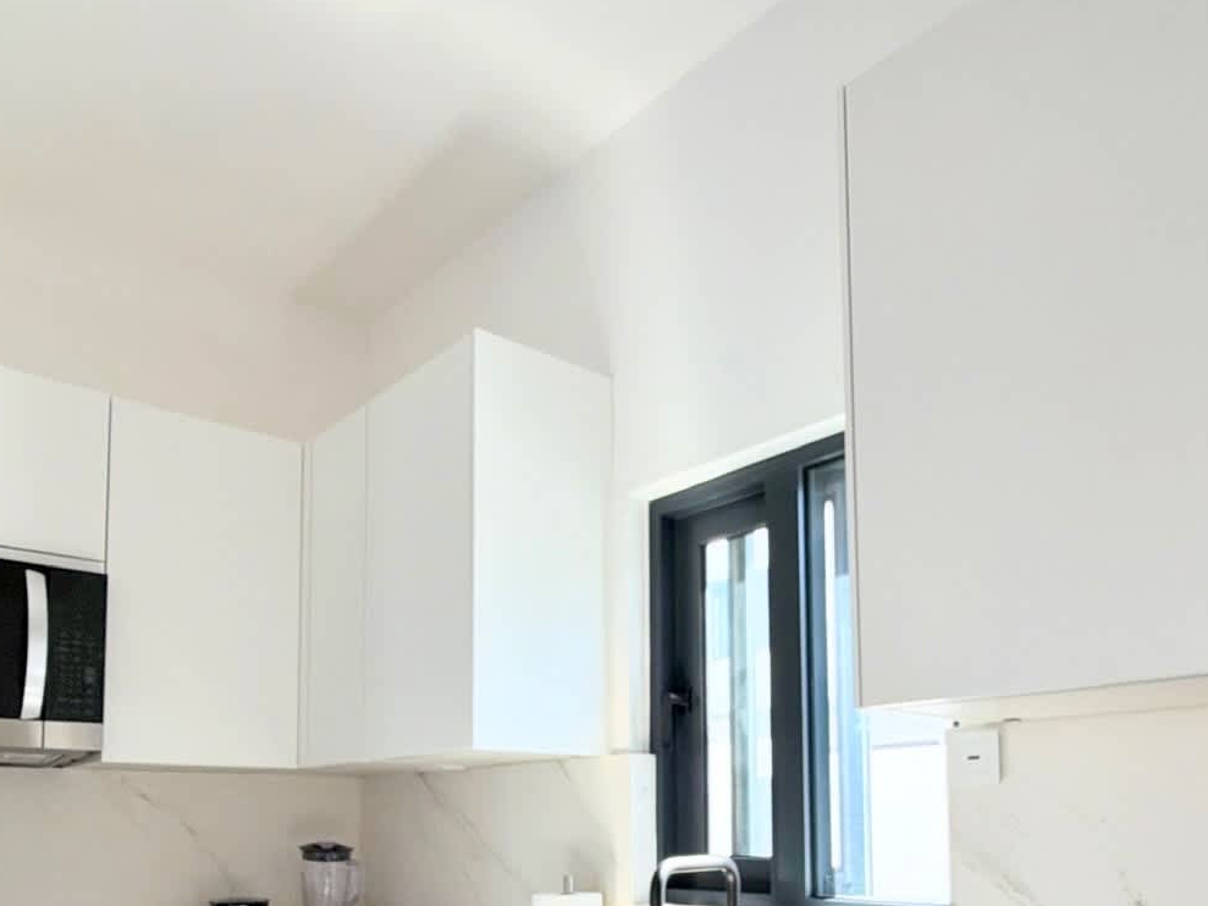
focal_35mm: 29
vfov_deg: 45.2
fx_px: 1012
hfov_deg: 61.6
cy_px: 755
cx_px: 649
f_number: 2.2
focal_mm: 2.2
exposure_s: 1/138
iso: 50
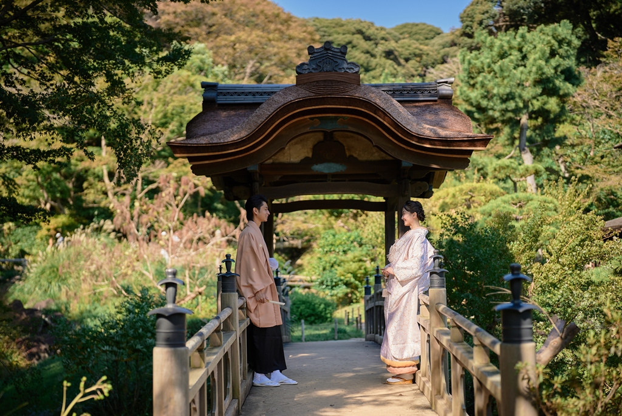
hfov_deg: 39.6
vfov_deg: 27.0
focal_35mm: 50
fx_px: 864
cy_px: 208
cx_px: 311
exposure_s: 1/3200
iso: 64
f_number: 1.8
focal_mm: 50
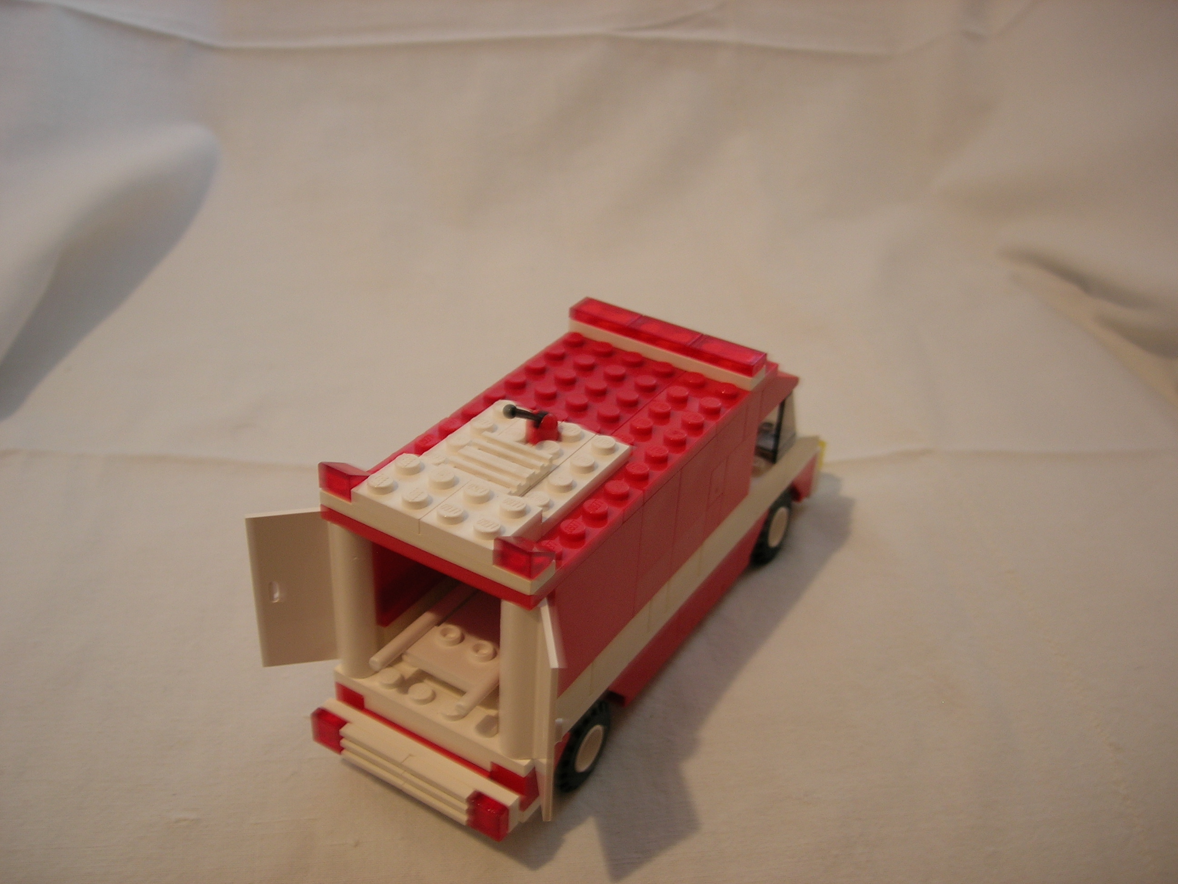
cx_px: 589
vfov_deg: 37.7
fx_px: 1293
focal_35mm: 38
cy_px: 442
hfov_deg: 49.0
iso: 64
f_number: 2.8
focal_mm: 7.8
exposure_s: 1/6.9
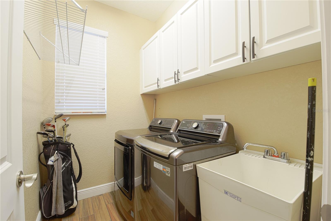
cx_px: 166
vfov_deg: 77.3
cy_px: 110
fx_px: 138
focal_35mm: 15
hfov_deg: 100.4
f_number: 8
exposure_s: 1
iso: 200
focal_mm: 10
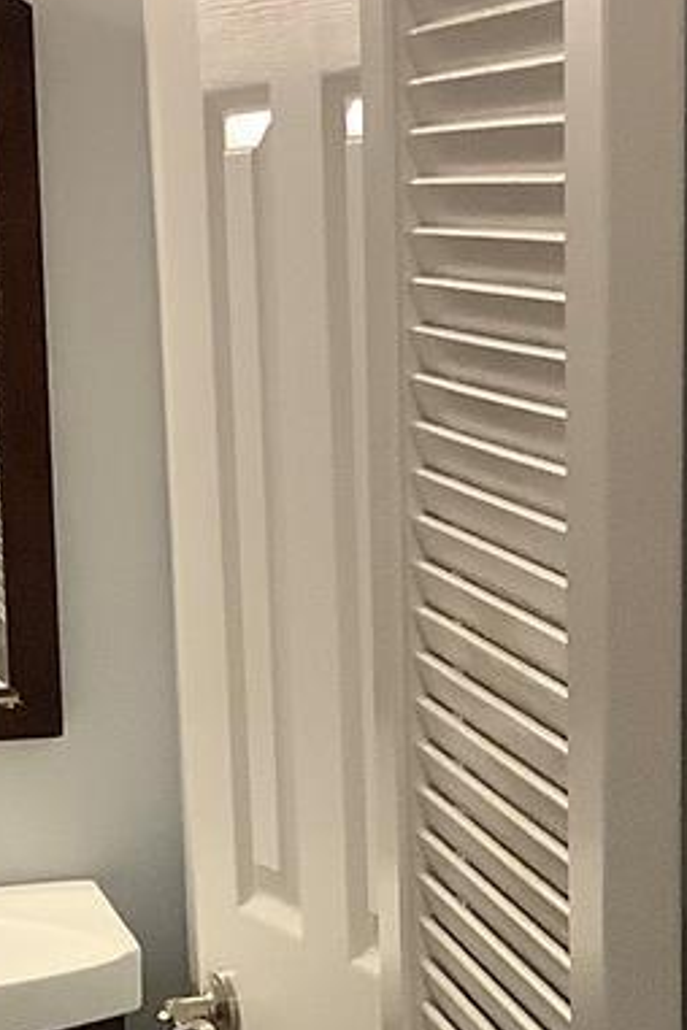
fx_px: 3721
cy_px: 1211
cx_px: 49
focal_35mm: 130
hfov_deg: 10.5
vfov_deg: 15.2
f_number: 2.4
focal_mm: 3.3
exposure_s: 1/60
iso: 320
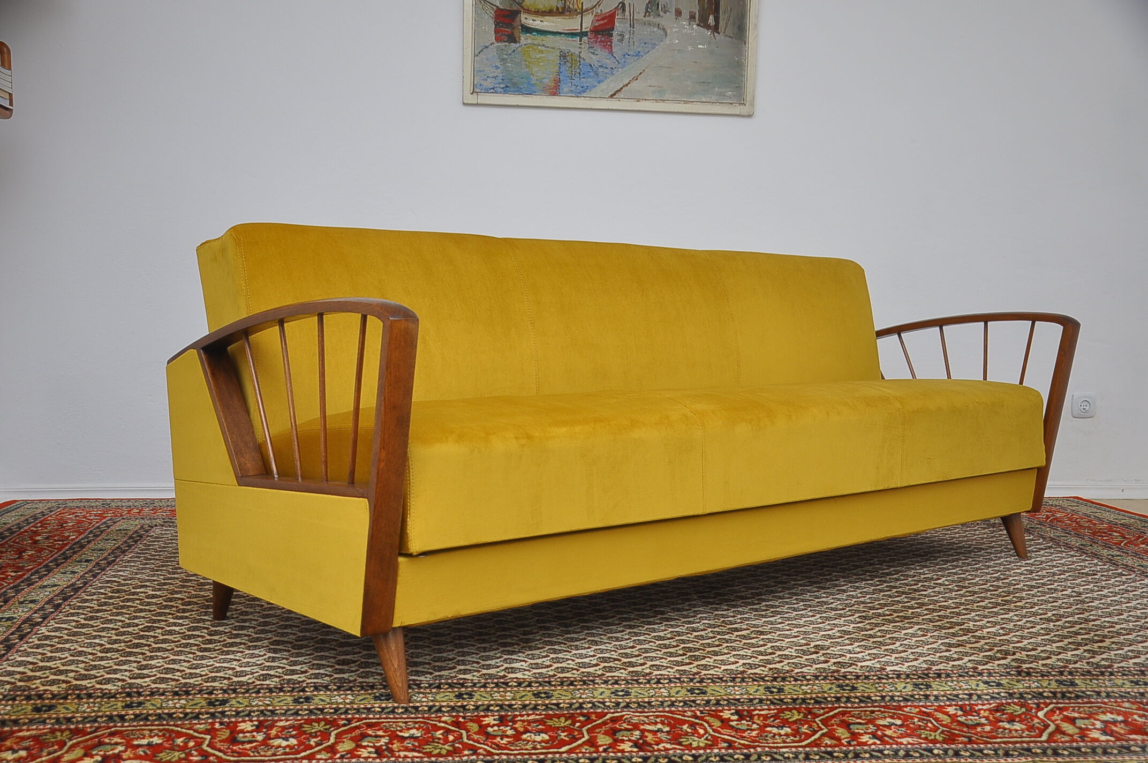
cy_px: 382
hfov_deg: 49.6
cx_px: 574
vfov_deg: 34.1
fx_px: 1242
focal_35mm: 39
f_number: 5
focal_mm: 26
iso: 360
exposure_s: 1/125
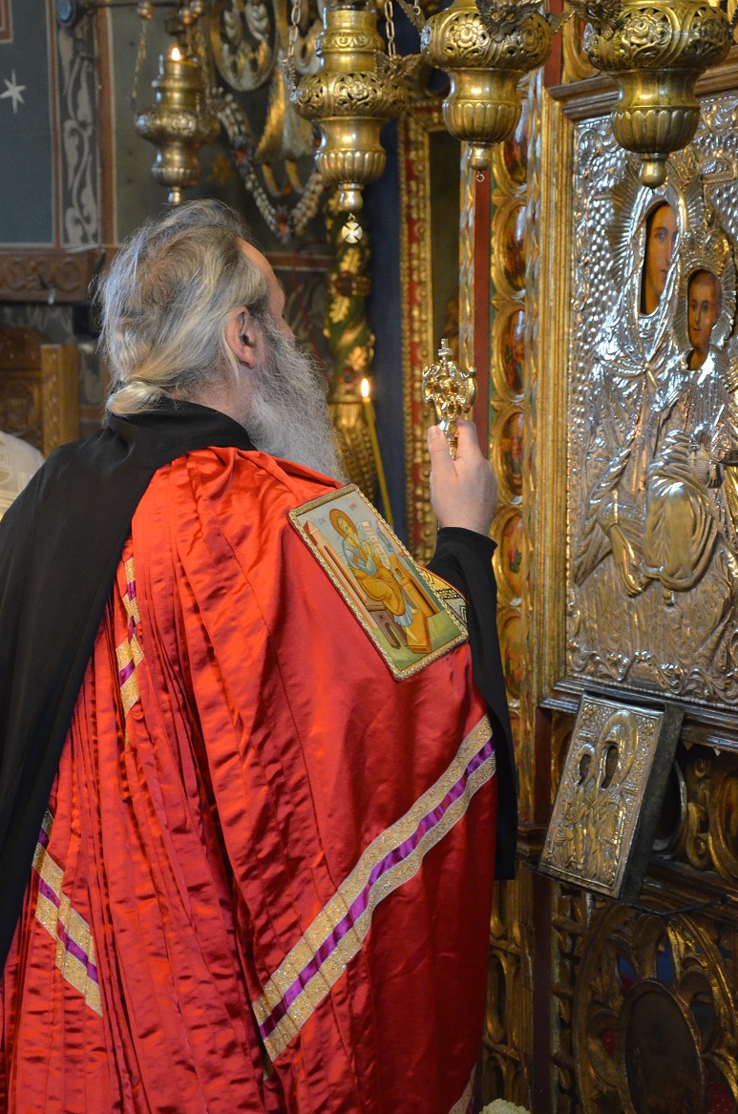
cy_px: 548
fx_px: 2780
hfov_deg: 15.1
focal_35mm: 90
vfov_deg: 22.7
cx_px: 369
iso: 2800
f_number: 5
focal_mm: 58
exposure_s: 1/30
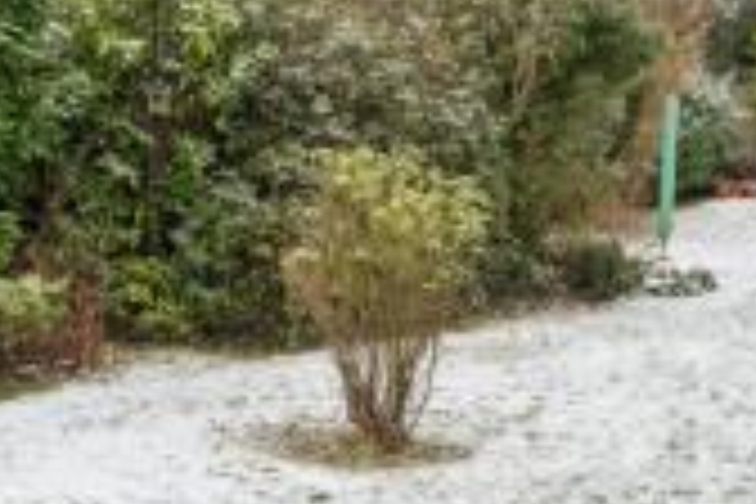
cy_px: 196
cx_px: 342
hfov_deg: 29.6
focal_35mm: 68
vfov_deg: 20.0
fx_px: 1428
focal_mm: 24
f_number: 5.6
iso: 320
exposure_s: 1/125
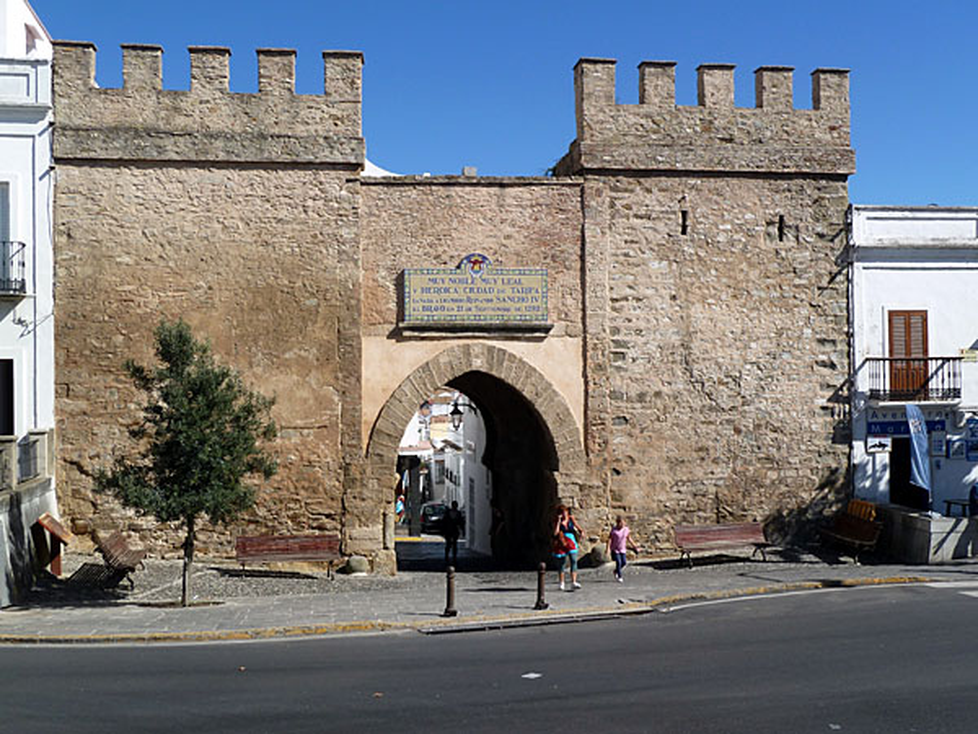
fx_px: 1045
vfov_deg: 38.7
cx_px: 489
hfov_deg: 50.1
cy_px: 367
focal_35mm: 37
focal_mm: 6.1
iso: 80
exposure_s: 1/500
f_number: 5
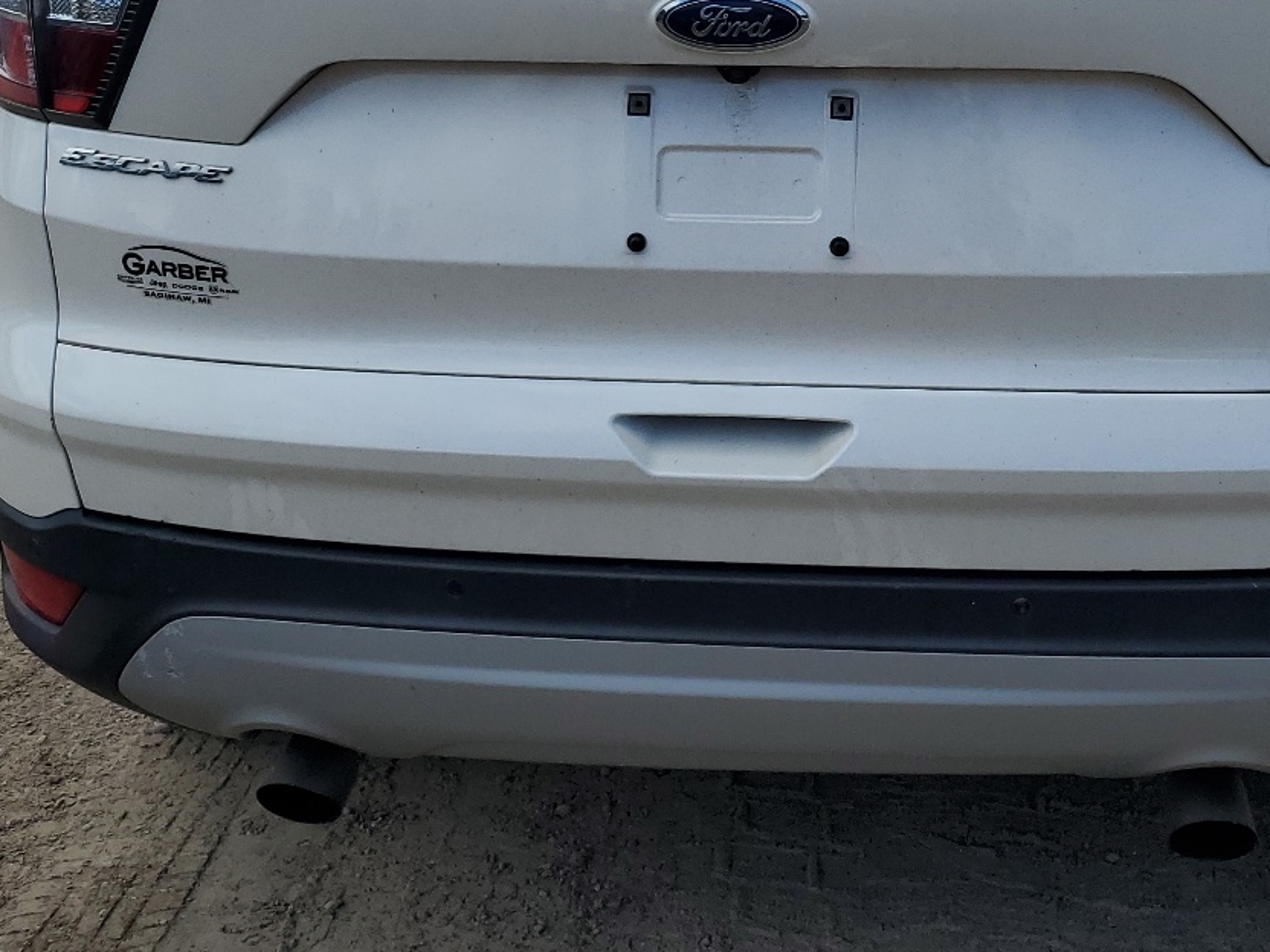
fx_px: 1834
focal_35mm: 50
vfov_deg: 28.2
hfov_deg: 38.0
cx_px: 788
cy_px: 133
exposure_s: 1/3333
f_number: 1.5
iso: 50
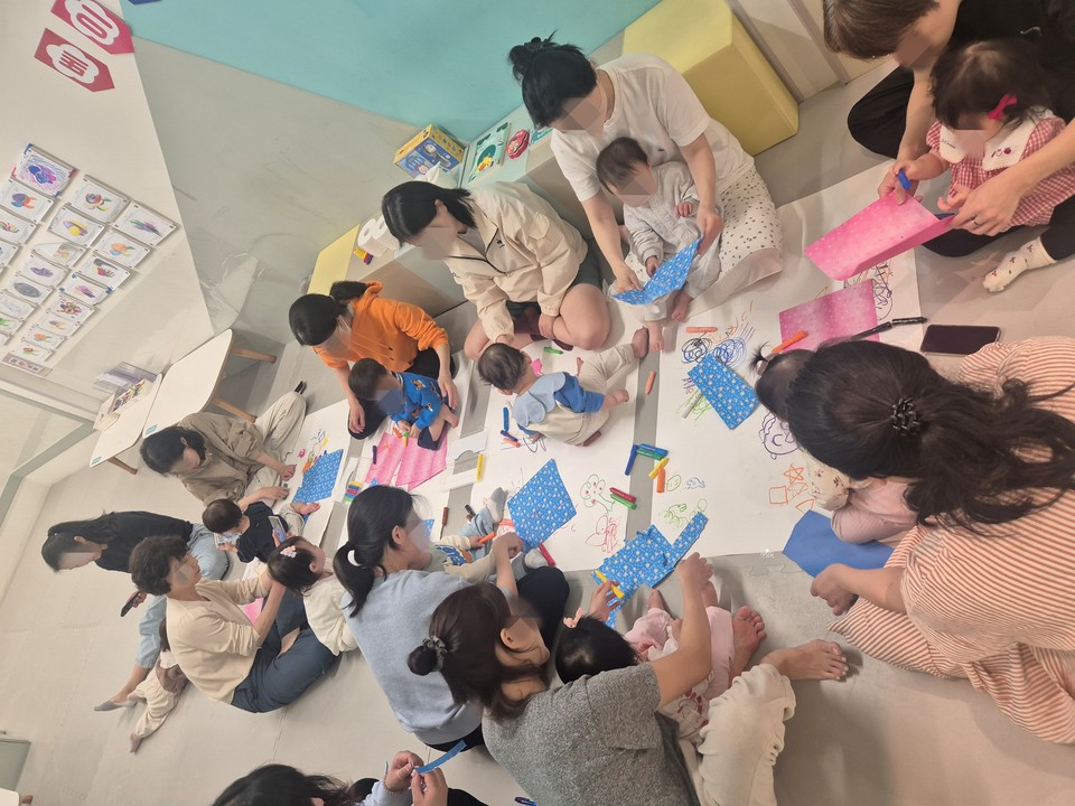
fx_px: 714
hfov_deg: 73.9
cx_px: 538
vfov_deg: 58.9
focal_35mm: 23
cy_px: 403
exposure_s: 1/120
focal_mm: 5.4
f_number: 1.8
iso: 200
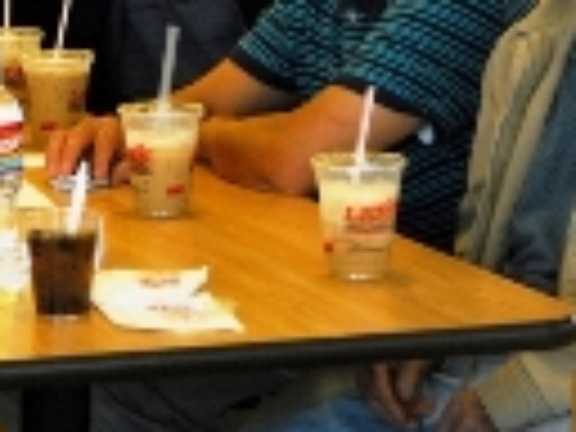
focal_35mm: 209
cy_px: 38
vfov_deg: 7.1
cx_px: -133
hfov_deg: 9.3
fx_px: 3478
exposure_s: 1/50
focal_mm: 48
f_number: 5
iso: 1000
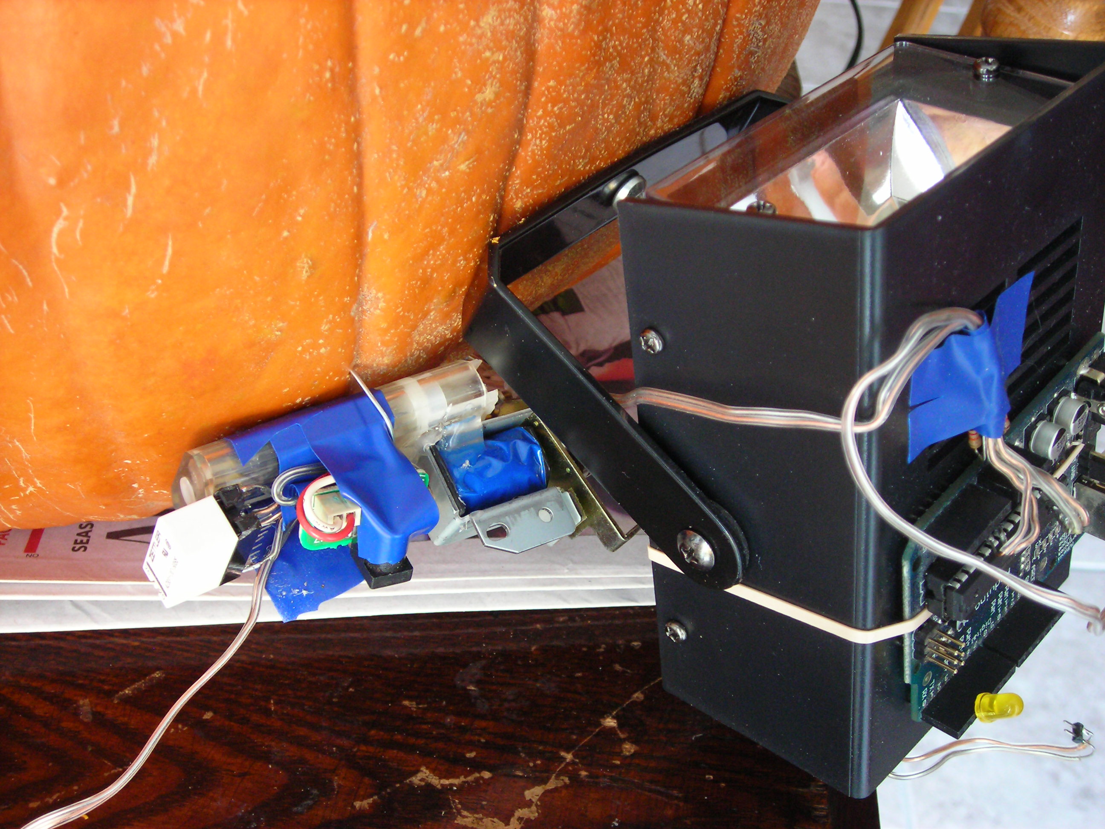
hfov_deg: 40.4
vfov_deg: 30.9
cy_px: 414
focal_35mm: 47
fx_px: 1500
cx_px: 552
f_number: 3.4
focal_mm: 7.8
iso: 177
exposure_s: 1/4
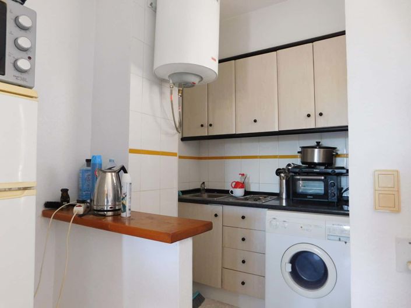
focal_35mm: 23
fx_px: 273
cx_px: 206
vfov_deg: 58.8
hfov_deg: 74.0
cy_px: 154
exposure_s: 1/30
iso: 220
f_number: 3
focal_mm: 4
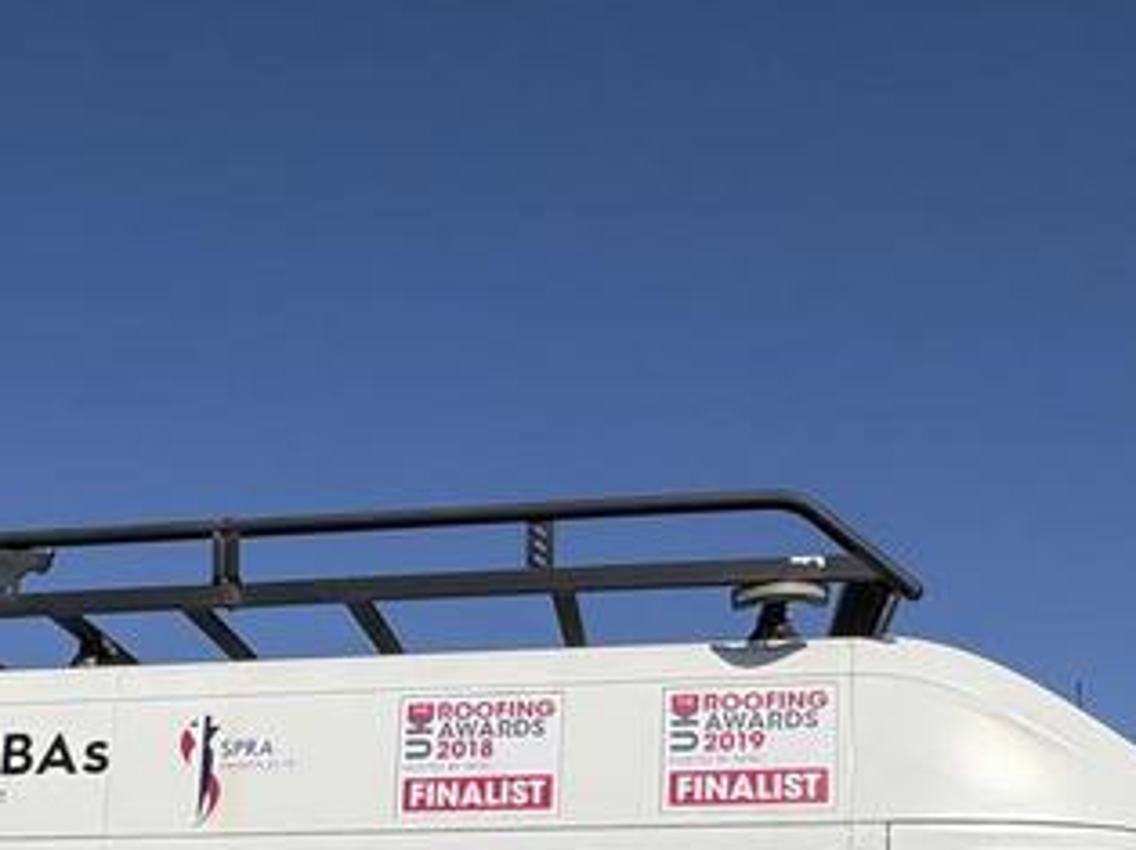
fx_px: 1312
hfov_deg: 46.7
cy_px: 1179
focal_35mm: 40
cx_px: 488
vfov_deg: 27.9
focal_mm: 2.22
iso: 40
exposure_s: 1/7299
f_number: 2.2
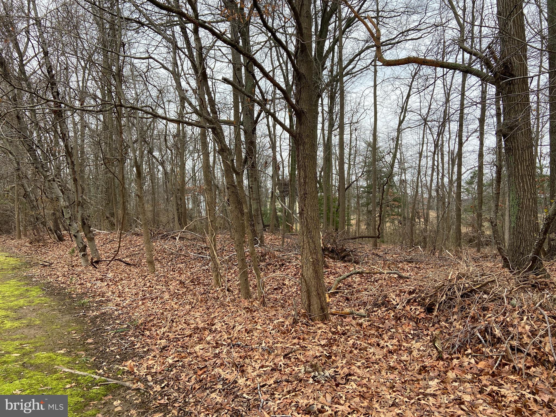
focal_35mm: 26
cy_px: 208
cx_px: 278
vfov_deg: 53.1
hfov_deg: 67.3
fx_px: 418
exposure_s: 1/167
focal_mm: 4.25
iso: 32
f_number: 1.8
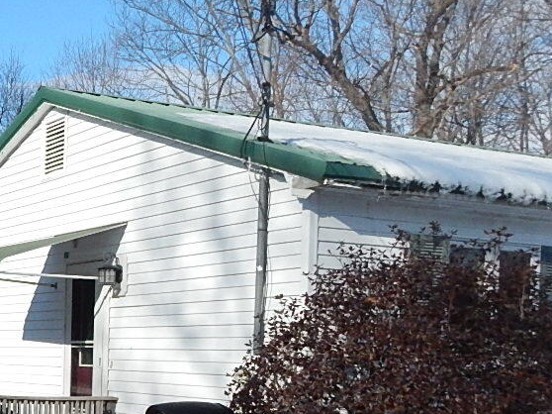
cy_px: 368
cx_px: -47
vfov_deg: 21.8
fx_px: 1052
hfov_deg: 27.1
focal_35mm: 66
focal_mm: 4
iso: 400
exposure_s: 1/1500
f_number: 6
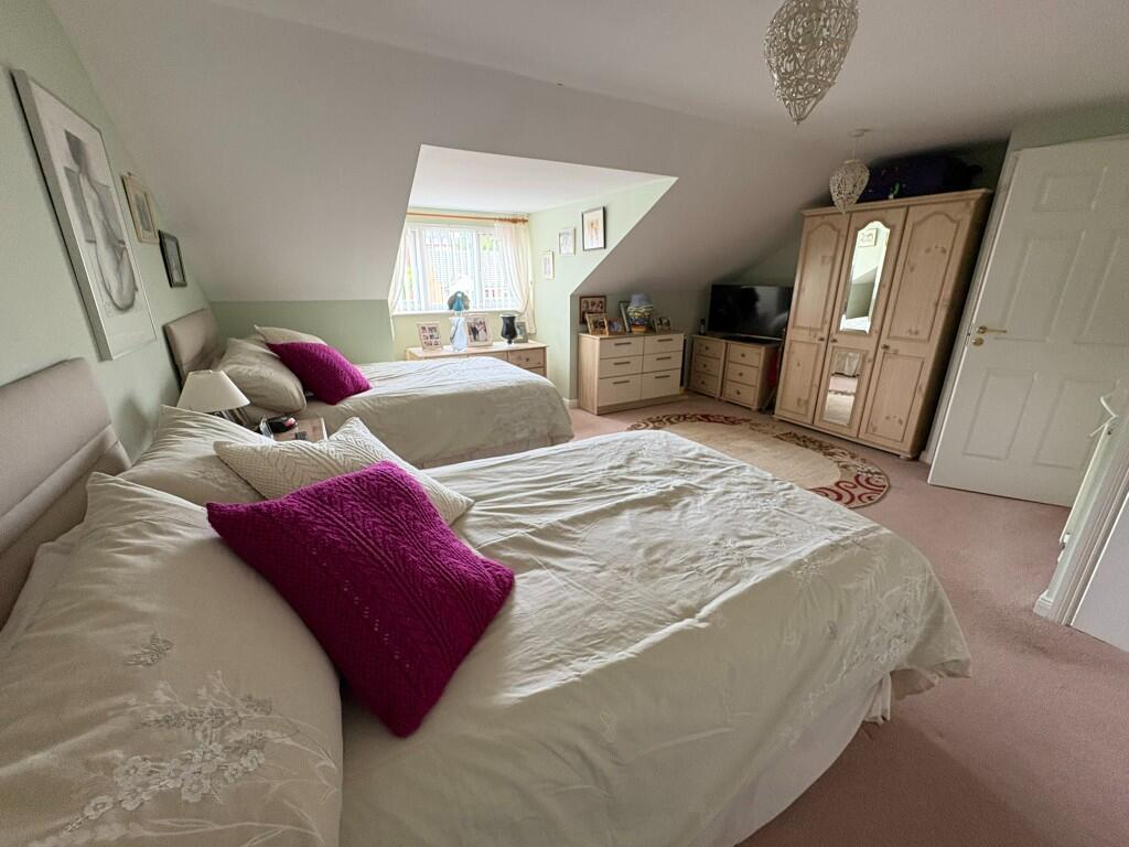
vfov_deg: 85.7
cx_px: 564
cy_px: 424
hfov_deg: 102.1
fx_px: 457
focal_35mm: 14
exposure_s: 1/60
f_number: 2.2
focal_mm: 2.22
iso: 320
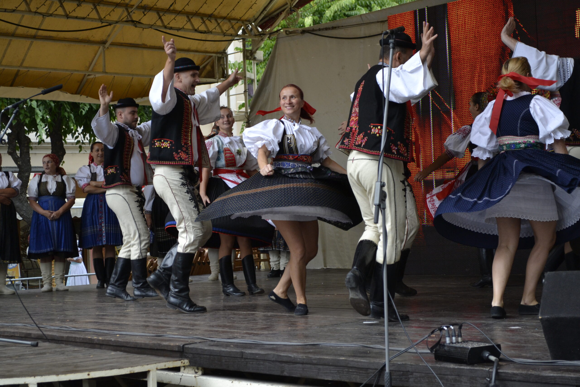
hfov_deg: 29.9
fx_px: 1087
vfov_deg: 20.2
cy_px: 194
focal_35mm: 68
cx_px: 290
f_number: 5.3
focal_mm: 45
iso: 640
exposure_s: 1/500
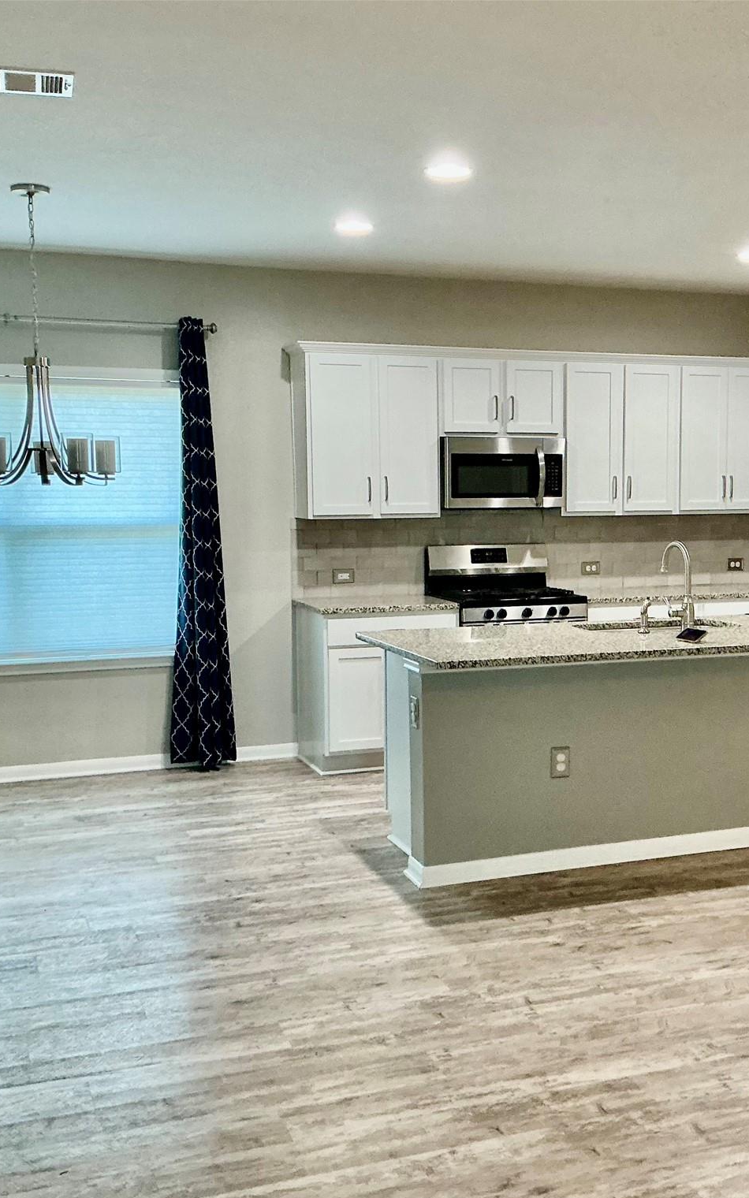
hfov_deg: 31.7
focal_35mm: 40
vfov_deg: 49.3
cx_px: 507
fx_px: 1306
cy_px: 605
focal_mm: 3
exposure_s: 1/60
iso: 160
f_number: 1.8
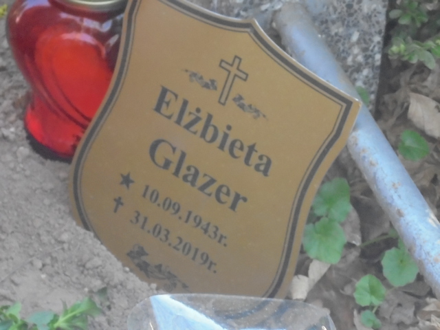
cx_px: 220
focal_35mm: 156
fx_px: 1983
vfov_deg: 9.5
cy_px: 165
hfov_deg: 12.7
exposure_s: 1/60
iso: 640
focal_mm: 27.6
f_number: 6.5
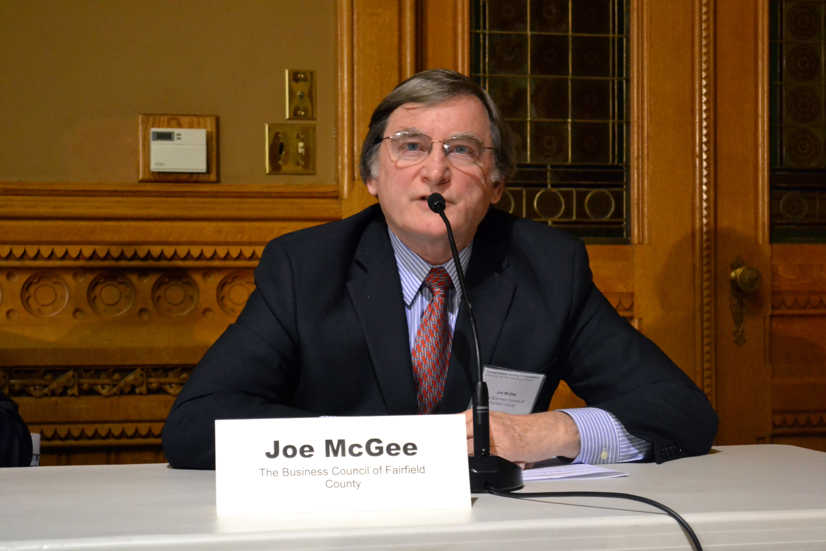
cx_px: 413
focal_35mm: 82
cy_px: 276
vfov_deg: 16.6
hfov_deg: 24.6
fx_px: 1893
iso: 3200
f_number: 5.6
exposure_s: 1/25
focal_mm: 55
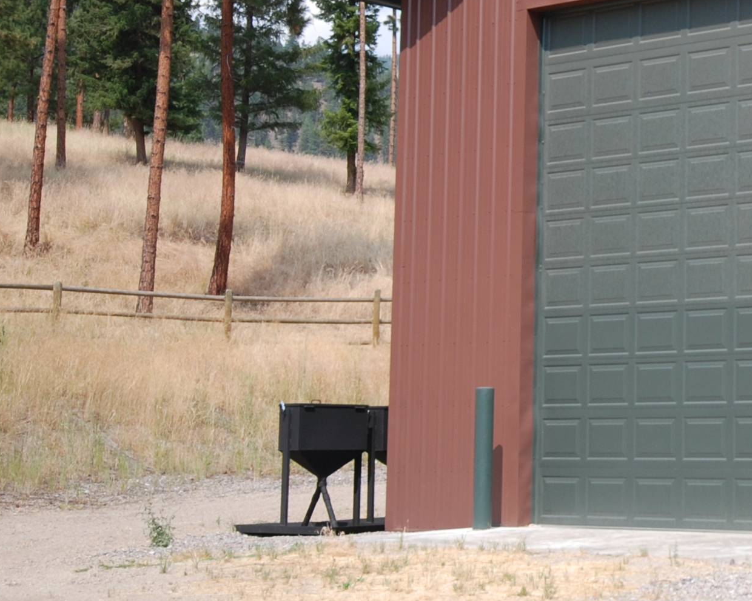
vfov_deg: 17.4
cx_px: 992
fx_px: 1959
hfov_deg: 19.9
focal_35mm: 88
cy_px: 235
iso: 100
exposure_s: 1/160
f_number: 6.3
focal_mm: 20
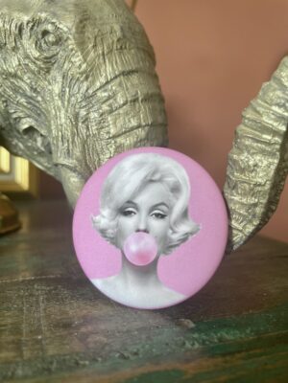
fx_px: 288
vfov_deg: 67.3
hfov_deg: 53.1
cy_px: 192
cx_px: 144
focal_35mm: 26
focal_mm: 4.2
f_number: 1.6
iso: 125
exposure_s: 1/102
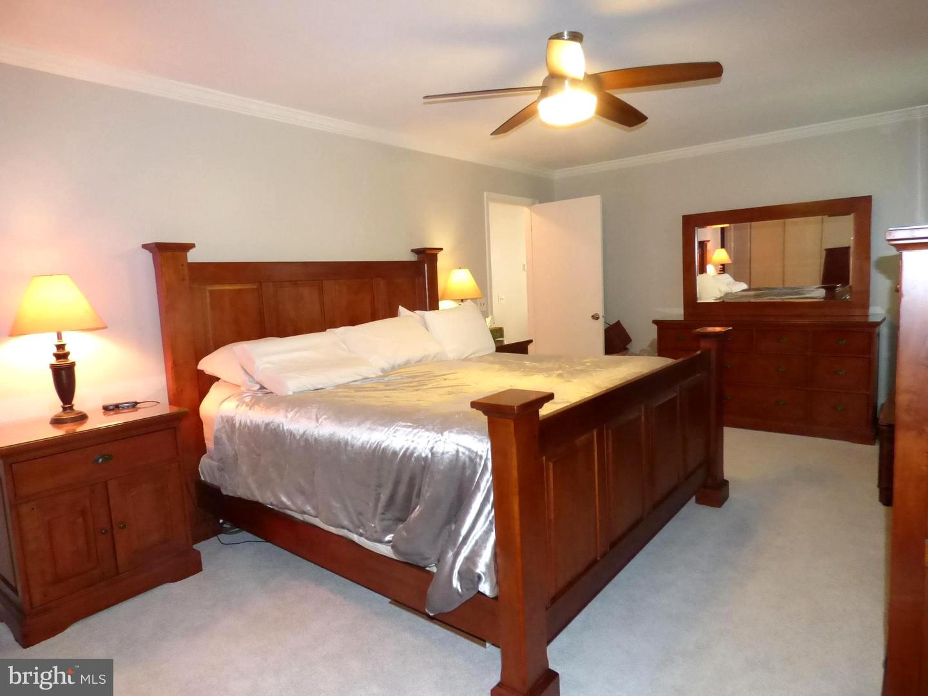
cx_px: 464
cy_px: 348
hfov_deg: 81.7
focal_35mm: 20
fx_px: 536
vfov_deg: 66.0
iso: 800
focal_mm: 3.58
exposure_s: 1/60
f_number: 2.8
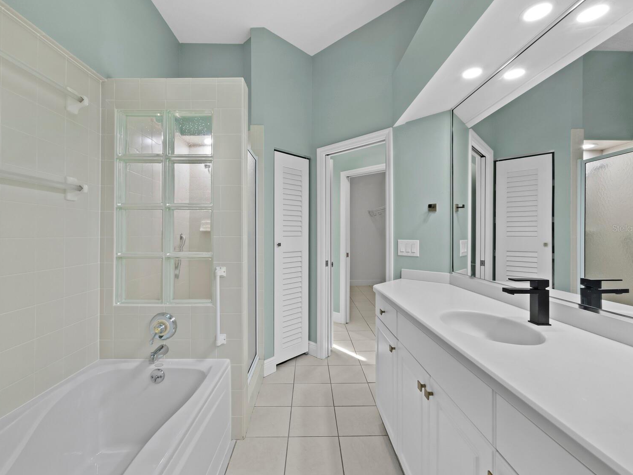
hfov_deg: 98.2
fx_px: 274
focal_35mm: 15
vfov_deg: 81.7
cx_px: 314
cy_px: 228
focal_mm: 7
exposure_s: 1/2
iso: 320
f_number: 11
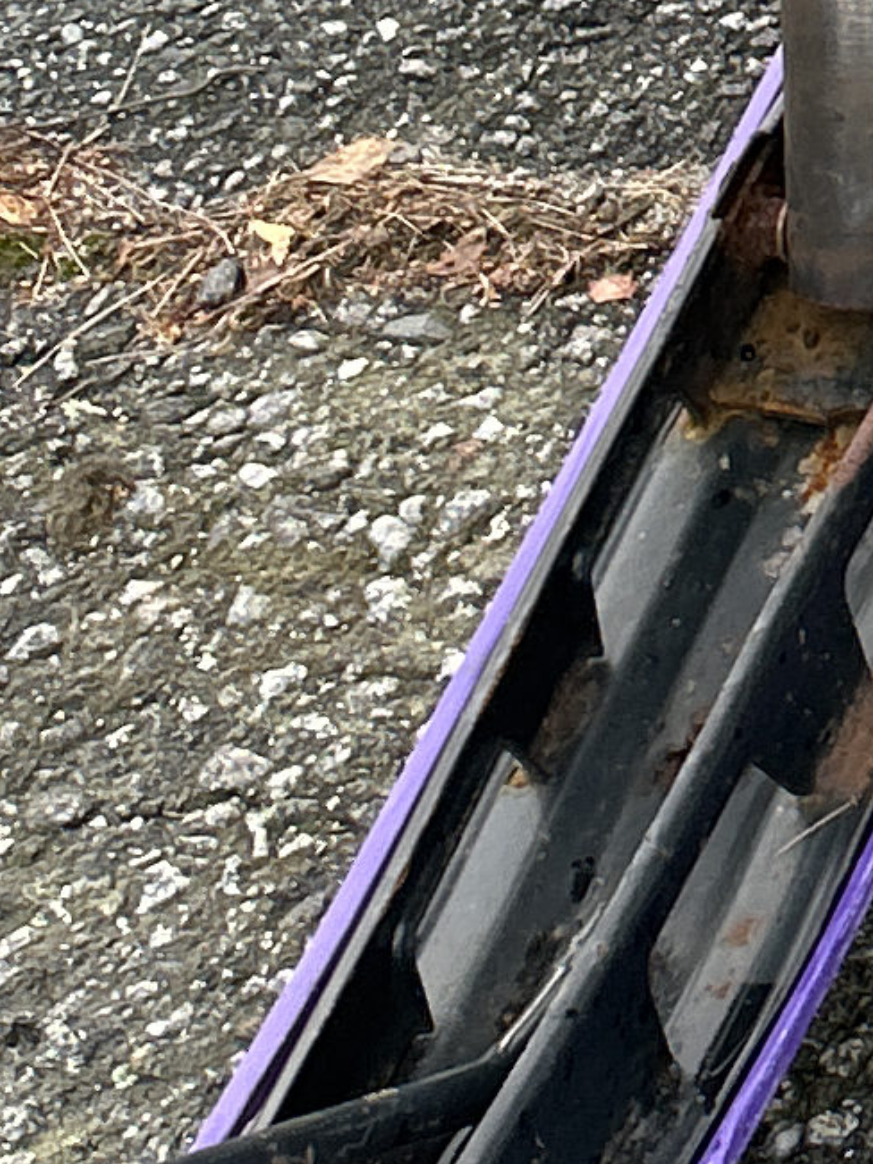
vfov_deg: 11.5
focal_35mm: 161
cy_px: -789
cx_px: 1911
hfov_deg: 8.6
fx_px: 5416
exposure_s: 1/121
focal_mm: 5.7
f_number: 1.5
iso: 40
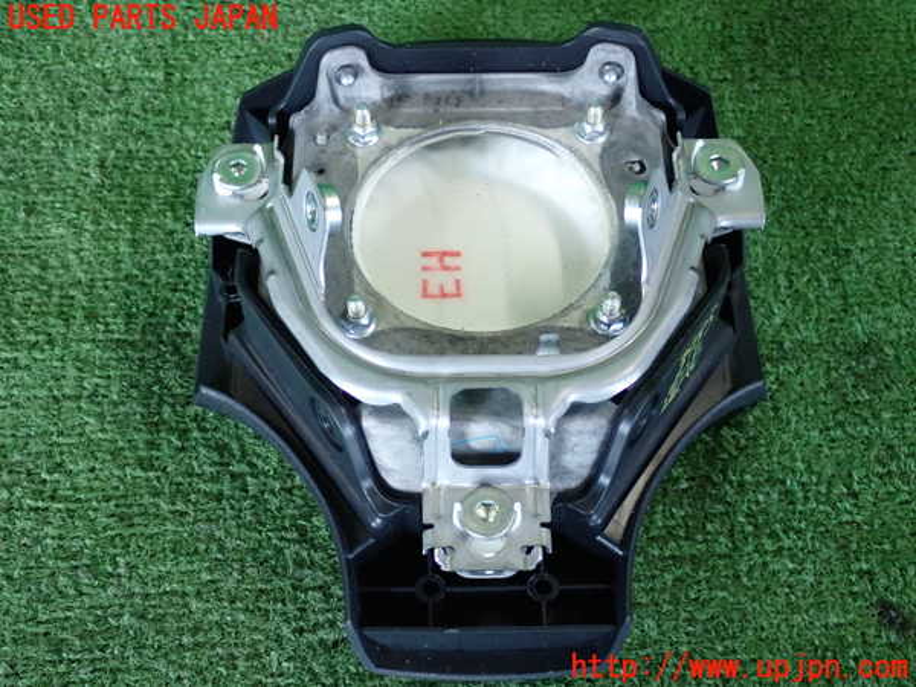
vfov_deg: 29.1
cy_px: 344
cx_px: 458
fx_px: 1323
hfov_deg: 38.2
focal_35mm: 50
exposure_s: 1/125
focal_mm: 9.01
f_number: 3.2
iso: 800
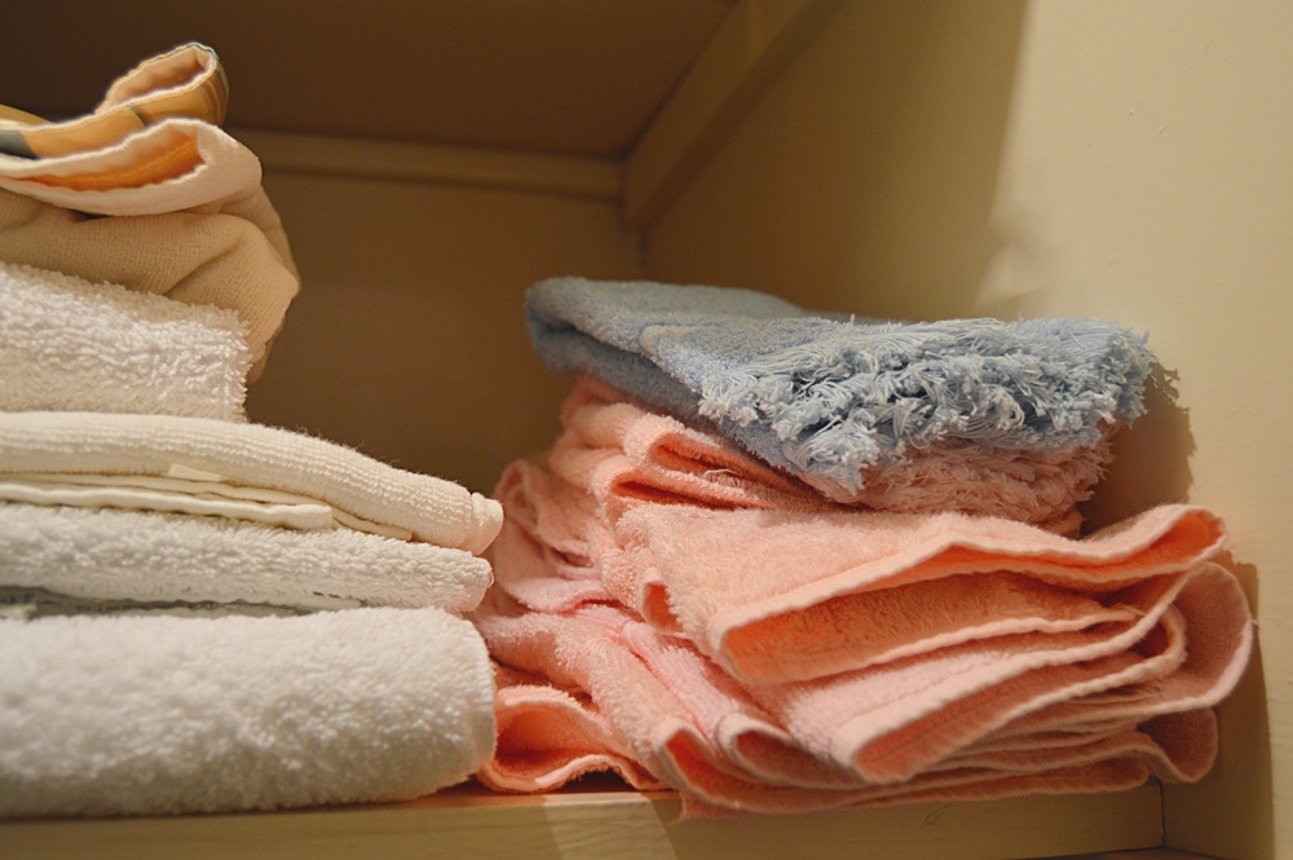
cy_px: 430
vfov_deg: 36.8
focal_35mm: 36
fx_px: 1292
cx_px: 646
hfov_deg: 53.2
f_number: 3.8
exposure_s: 1/60
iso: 560
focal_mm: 24
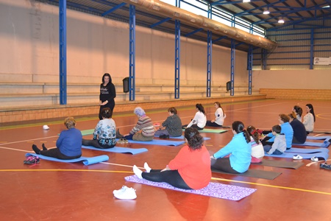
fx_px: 359
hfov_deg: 49.6
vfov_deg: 34.2
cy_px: 110
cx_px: 166
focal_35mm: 39
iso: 1100
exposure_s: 1/60
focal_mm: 26
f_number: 4
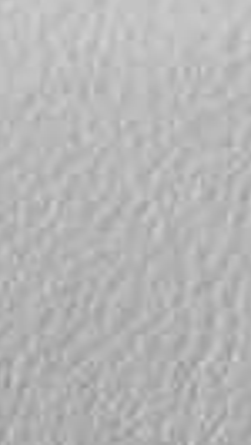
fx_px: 2019
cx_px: 214
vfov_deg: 11.3
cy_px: 897
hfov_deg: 7.1
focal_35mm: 171
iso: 64
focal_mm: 4.25
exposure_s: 1/100
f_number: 1.8
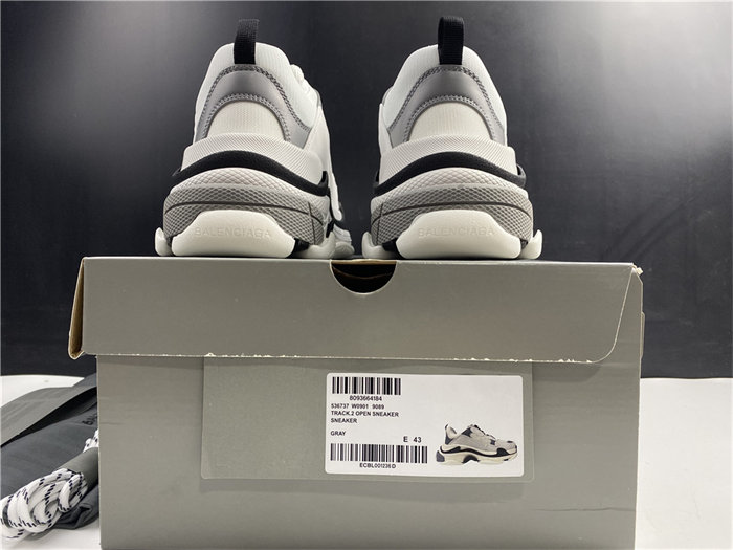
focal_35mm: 26
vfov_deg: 53.1
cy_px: 275
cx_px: 366
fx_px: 551
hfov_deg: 67.3
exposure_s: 1/100
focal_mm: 4.25
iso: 100
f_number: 1.8
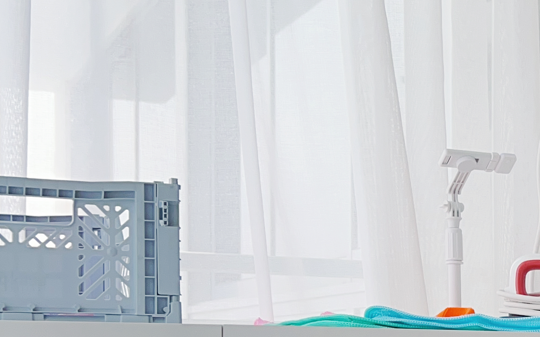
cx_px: 695
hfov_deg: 20.1
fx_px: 1398
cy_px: 390
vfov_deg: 13.4
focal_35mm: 95
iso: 50
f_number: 1.5
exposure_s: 1/658
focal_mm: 5.7
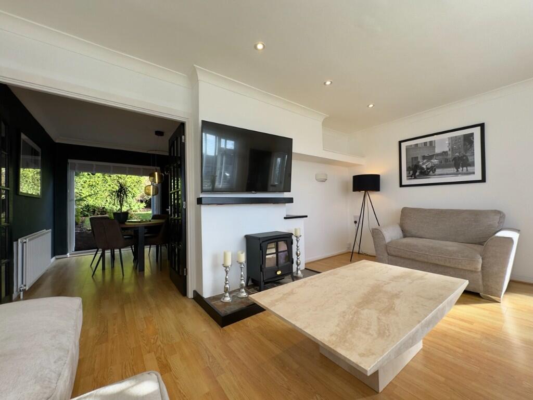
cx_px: 266
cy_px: 200
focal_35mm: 14
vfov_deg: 85.7
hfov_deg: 102.1
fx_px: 216
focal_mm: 2.22
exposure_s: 1/157
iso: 40
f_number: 2.2
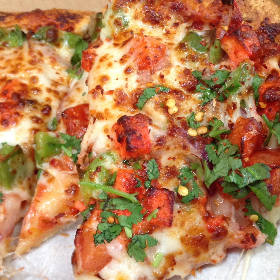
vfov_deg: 35.3
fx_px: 439
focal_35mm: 48
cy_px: 149
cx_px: 146
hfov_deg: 35.3
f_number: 2.4
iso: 100
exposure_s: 1/24
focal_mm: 3.3
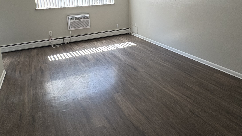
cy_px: 22
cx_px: 114
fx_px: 180
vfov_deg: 39.4
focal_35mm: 28
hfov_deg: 67.9
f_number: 2.2
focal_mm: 2.22
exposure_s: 1/160
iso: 64
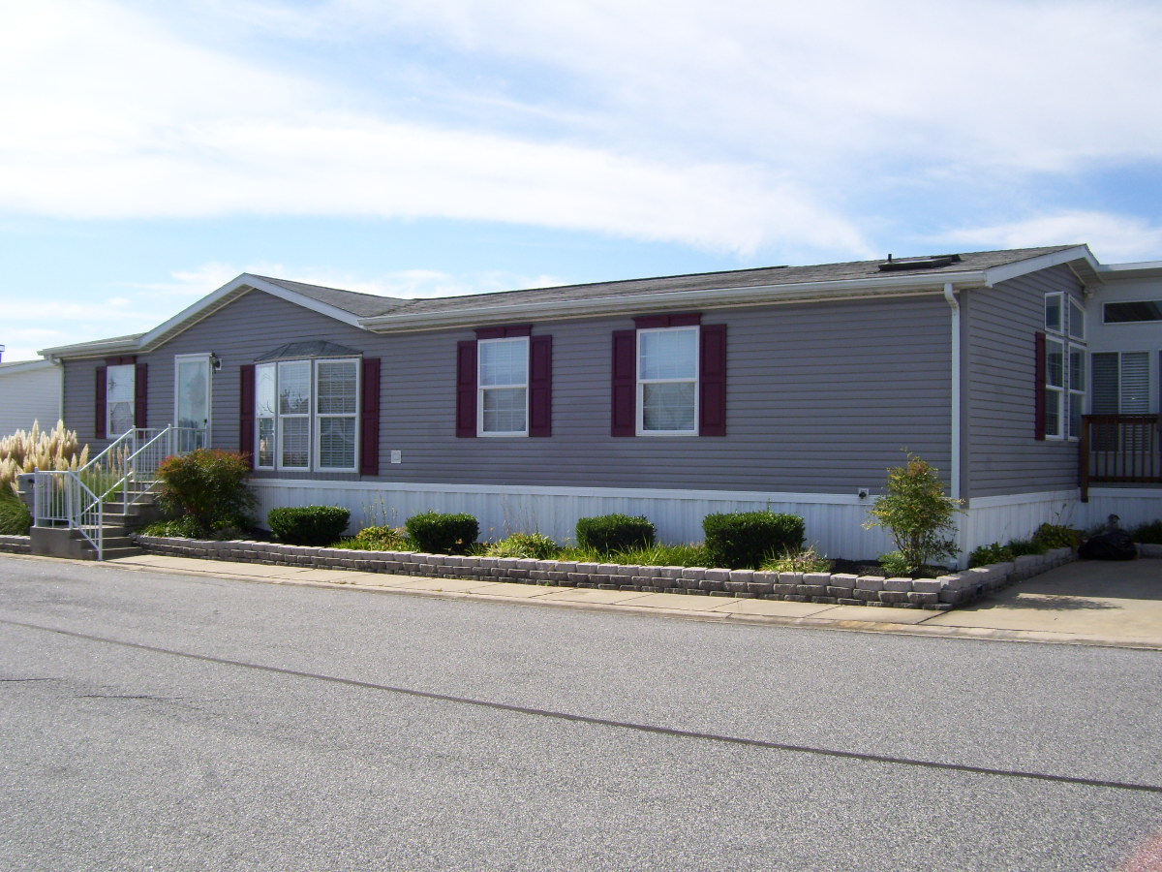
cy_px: 436
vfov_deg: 39.7
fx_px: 1208
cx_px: 581
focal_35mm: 36
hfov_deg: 51.4
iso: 80
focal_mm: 6
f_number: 4.8
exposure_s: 1/640
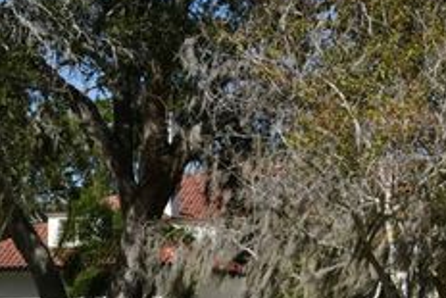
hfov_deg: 15.9
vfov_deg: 10.7
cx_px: 429
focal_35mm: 127
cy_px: 320
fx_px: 1574
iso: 100
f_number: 10
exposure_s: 1/400
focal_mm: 23
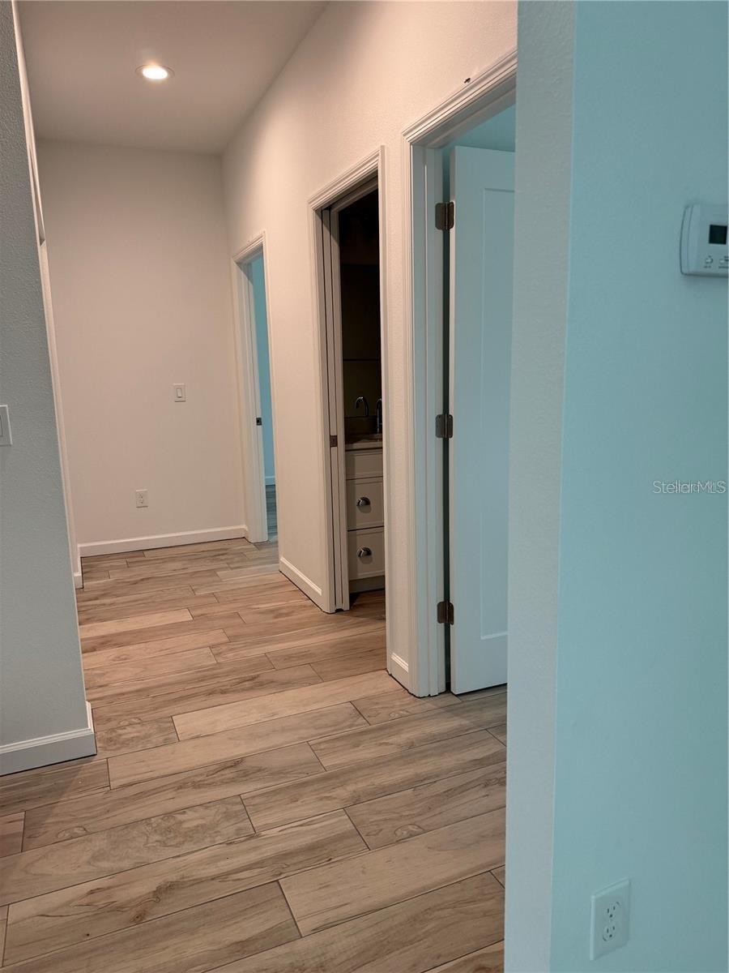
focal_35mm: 24
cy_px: 486
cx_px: 364
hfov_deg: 56.8
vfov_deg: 71.6
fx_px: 674
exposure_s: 1/120
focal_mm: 6.76
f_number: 1.78
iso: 200
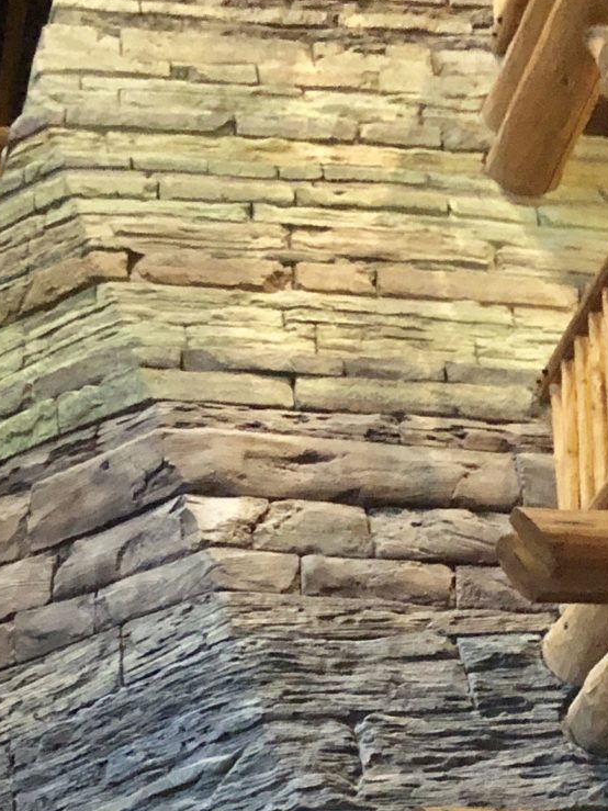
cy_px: 1224
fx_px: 2272
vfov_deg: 18.0
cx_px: 78
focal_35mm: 97
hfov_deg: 15.1
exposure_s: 1/4
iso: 80
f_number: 1.8
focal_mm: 3.99
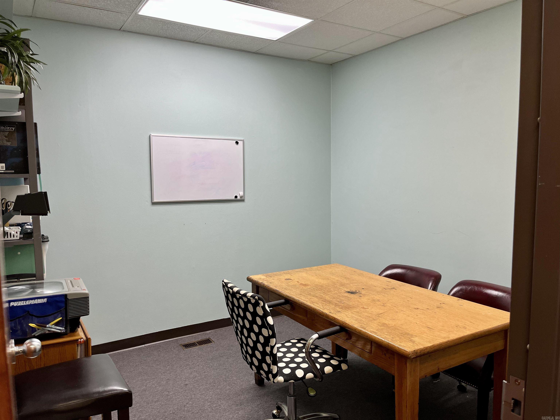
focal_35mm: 26
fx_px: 421
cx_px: 280
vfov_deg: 53.1
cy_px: 210
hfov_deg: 67.3
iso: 80
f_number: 1.6
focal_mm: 5.1
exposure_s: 1/60
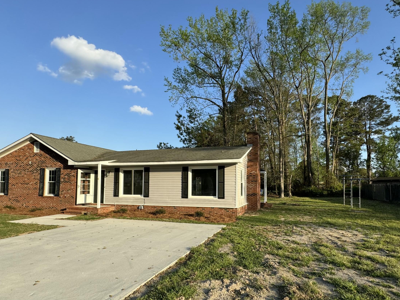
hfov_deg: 84.2
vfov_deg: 68.3
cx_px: 226
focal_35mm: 19
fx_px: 220
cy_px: 173
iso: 50
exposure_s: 1/921
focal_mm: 2.22
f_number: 2.2
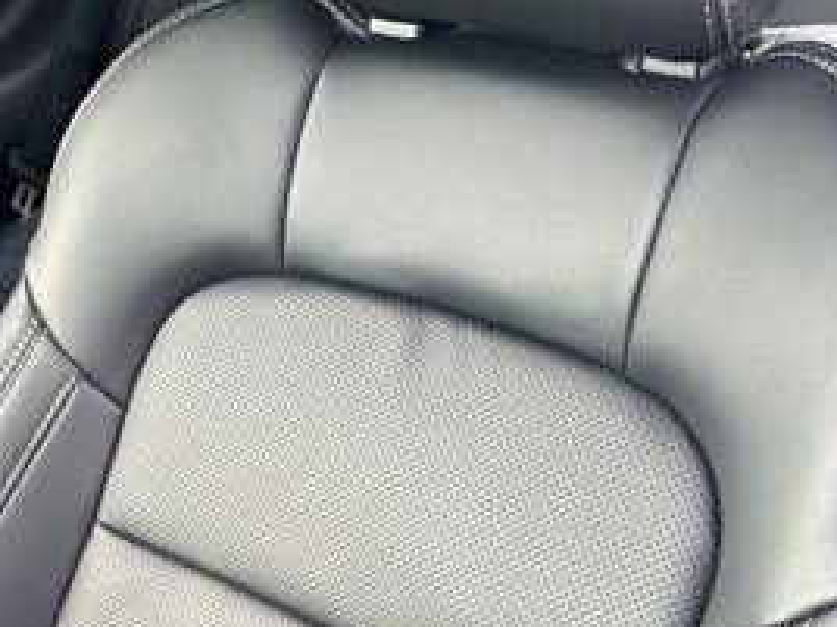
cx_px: 150
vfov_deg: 23.6
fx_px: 1499
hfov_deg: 30.3
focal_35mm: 62
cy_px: 368
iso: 32
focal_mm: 5.1
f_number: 1.6
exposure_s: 1/122
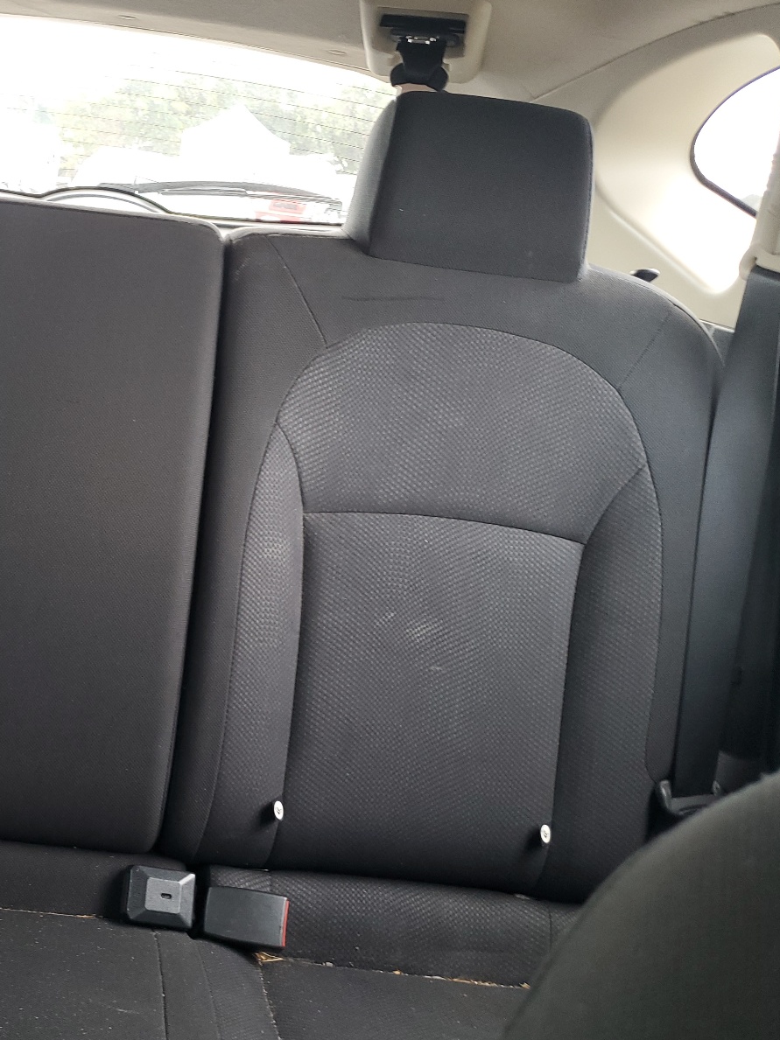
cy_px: 520
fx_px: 1052
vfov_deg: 52.6
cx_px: 84
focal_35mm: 35
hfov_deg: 38.1
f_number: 1.5
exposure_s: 1/60.2
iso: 85
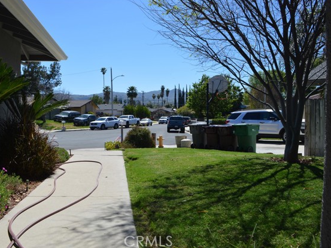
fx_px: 287
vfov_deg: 46.8
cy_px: 123
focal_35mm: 30
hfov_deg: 59.9
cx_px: 151
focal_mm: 18
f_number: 8
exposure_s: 1/250
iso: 100
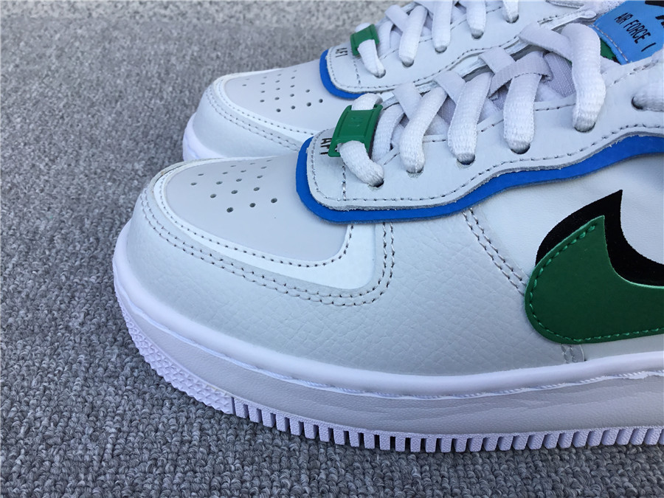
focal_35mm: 31
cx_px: 332
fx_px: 595
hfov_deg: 58.4
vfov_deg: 45.4
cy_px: 249
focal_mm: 3.3
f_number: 2.4
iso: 25
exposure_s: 1/287
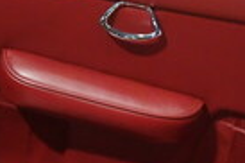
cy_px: 4
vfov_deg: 7.6
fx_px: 1224
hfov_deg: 11.1
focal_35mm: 180
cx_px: -102
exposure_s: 1/125
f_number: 3.2
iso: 2000
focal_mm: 15.28
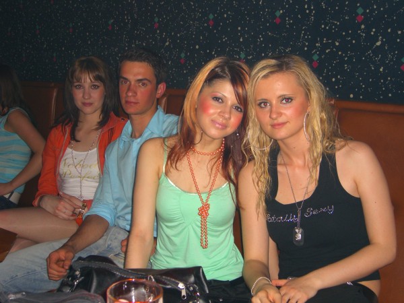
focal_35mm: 46
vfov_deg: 31.5
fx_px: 537
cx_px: 202
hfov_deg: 41.2
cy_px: 152
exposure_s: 1/60
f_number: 3.1
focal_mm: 9.5
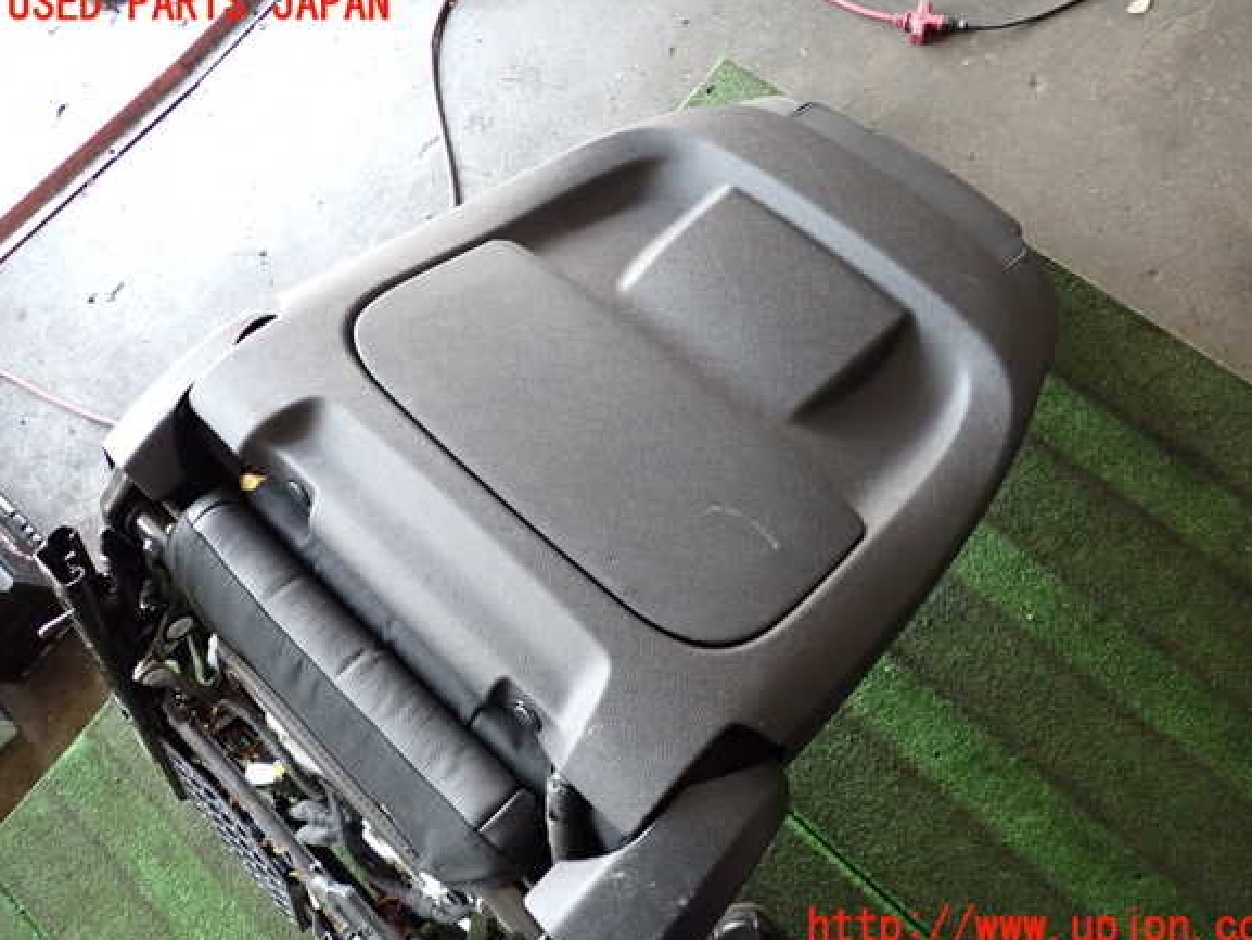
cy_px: 467
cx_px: 647
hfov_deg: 67.3
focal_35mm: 26
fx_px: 941
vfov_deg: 53.1
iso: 640
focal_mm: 4.5
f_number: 2
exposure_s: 1/100
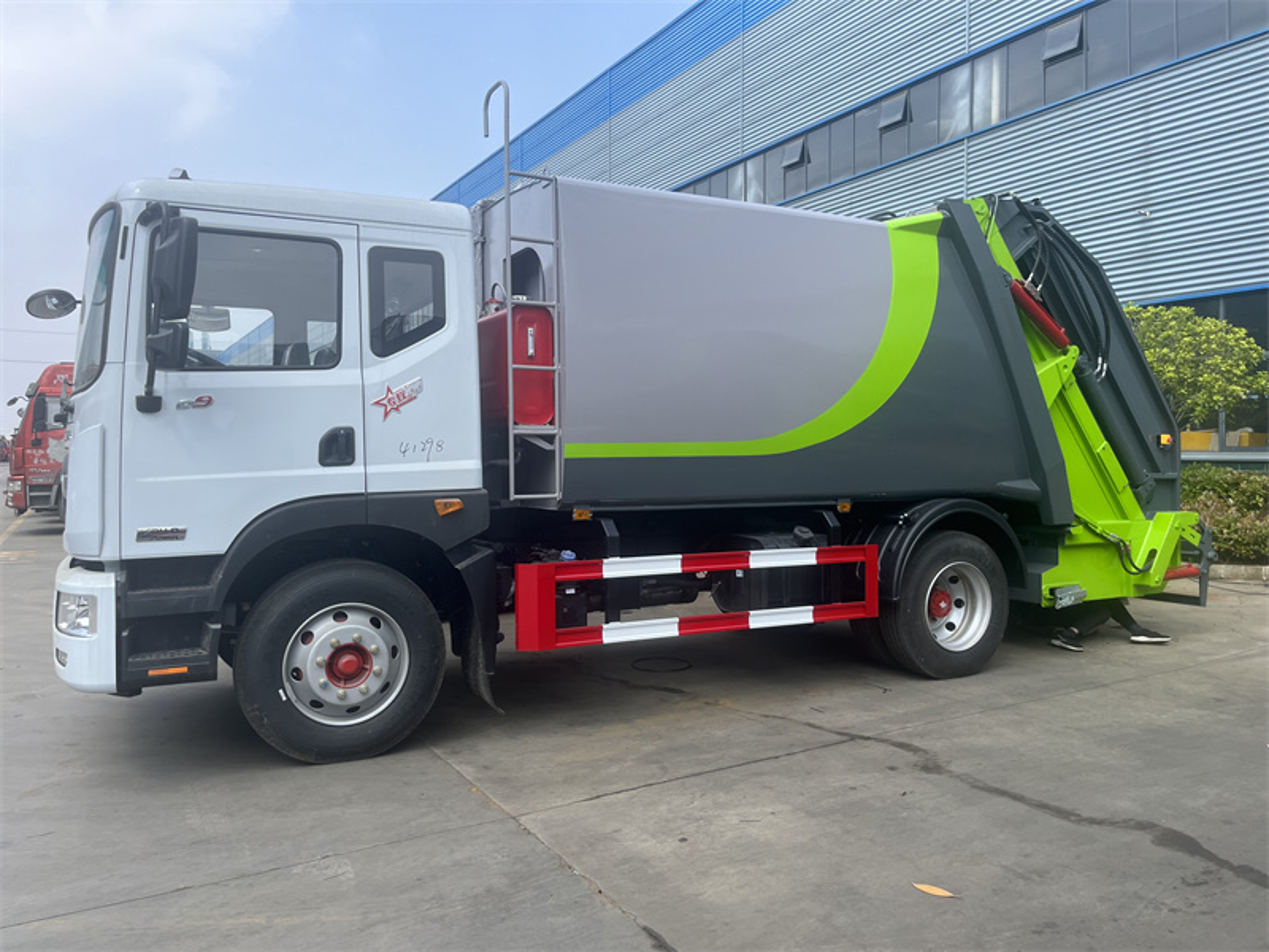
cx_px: 634
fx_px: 953
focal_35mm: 26
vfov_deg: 53.1
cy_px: 476
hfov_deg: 67.3
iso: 50
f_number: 1.6
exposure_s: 1/1600
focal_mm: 5.1
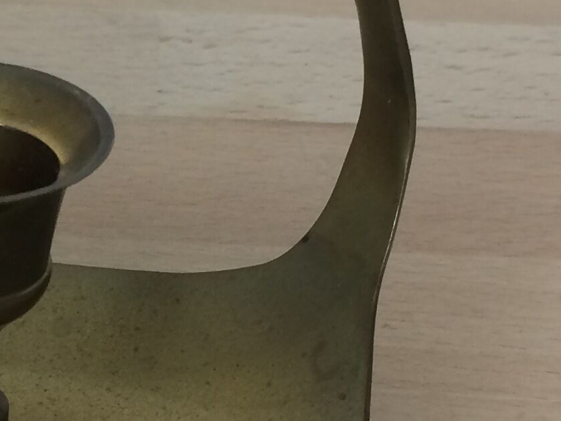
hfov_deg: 17.2
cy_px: 259
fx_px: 1831
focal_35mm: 113
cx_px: 58
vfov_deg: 13.1
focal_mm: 4.15
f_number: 2.2
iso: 32
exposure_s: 1/33
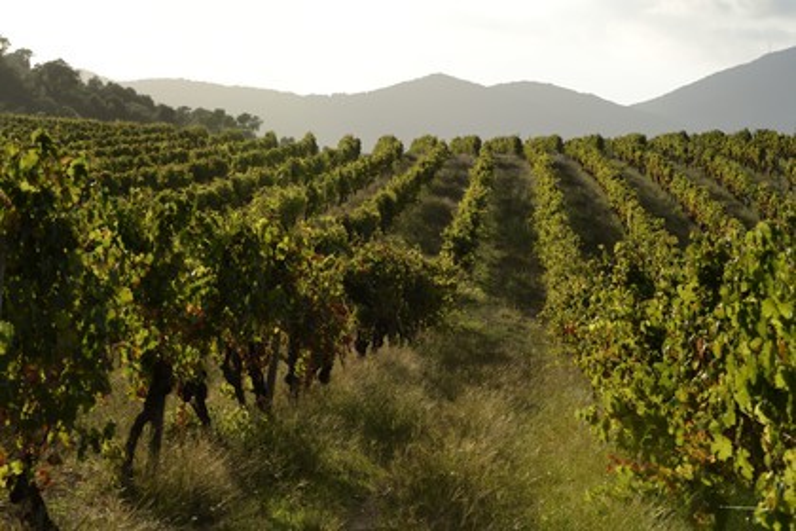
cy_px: 266
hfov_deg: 18.6
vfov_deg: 12.5
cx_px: 398
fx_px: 2432
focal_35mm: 110
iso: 200
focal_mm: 110
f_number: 11
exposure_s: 1/250
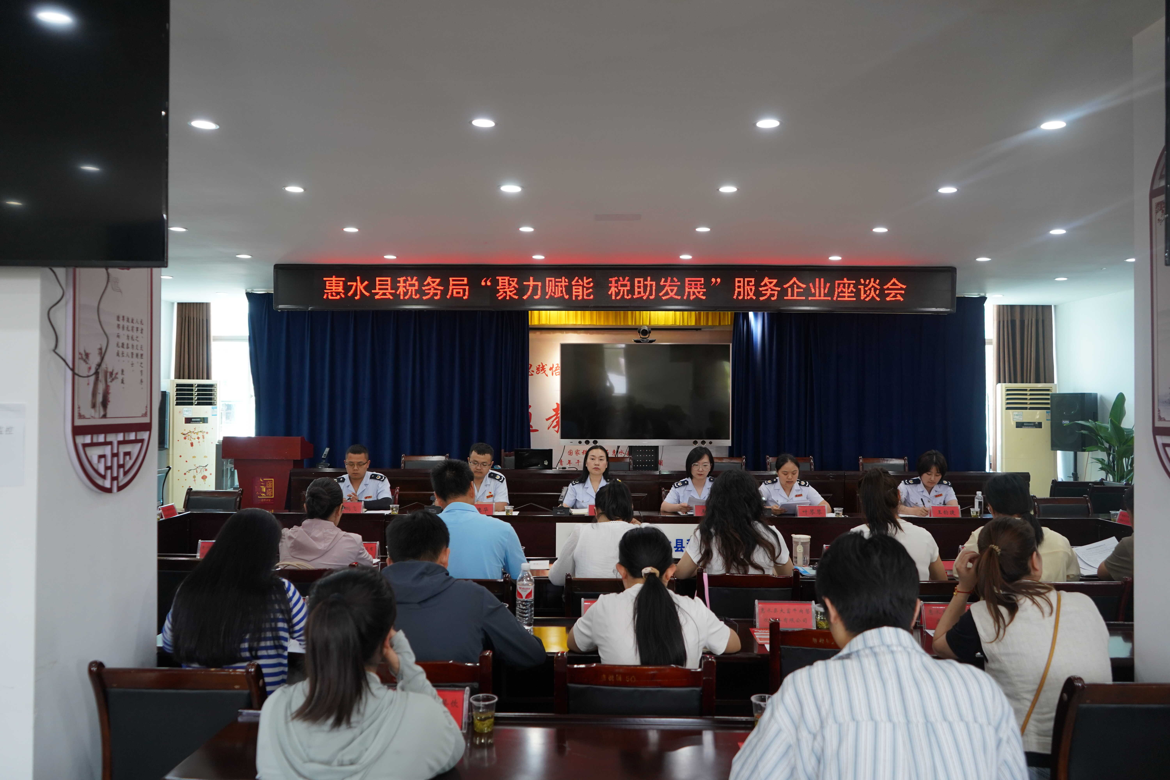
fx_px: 910
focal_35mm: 28
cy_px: 390
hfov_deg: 65.5
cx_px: 585
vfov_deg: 46.4
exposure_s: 1/160
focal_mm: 28
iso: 1250
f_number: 4
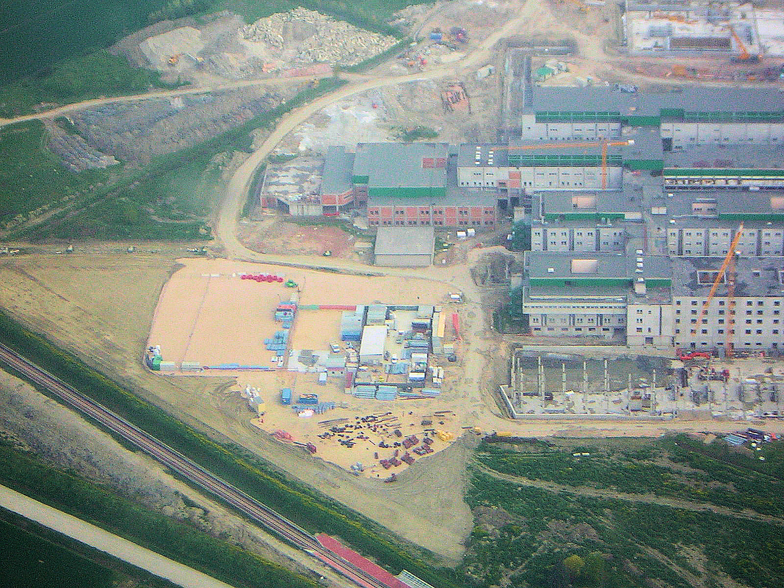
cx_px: 392
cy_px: 294
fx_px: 2446
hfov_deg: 18.2
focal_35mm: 108
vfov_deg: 13.7
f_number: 4.7
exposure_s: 1/120
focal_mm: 14.1
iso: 50
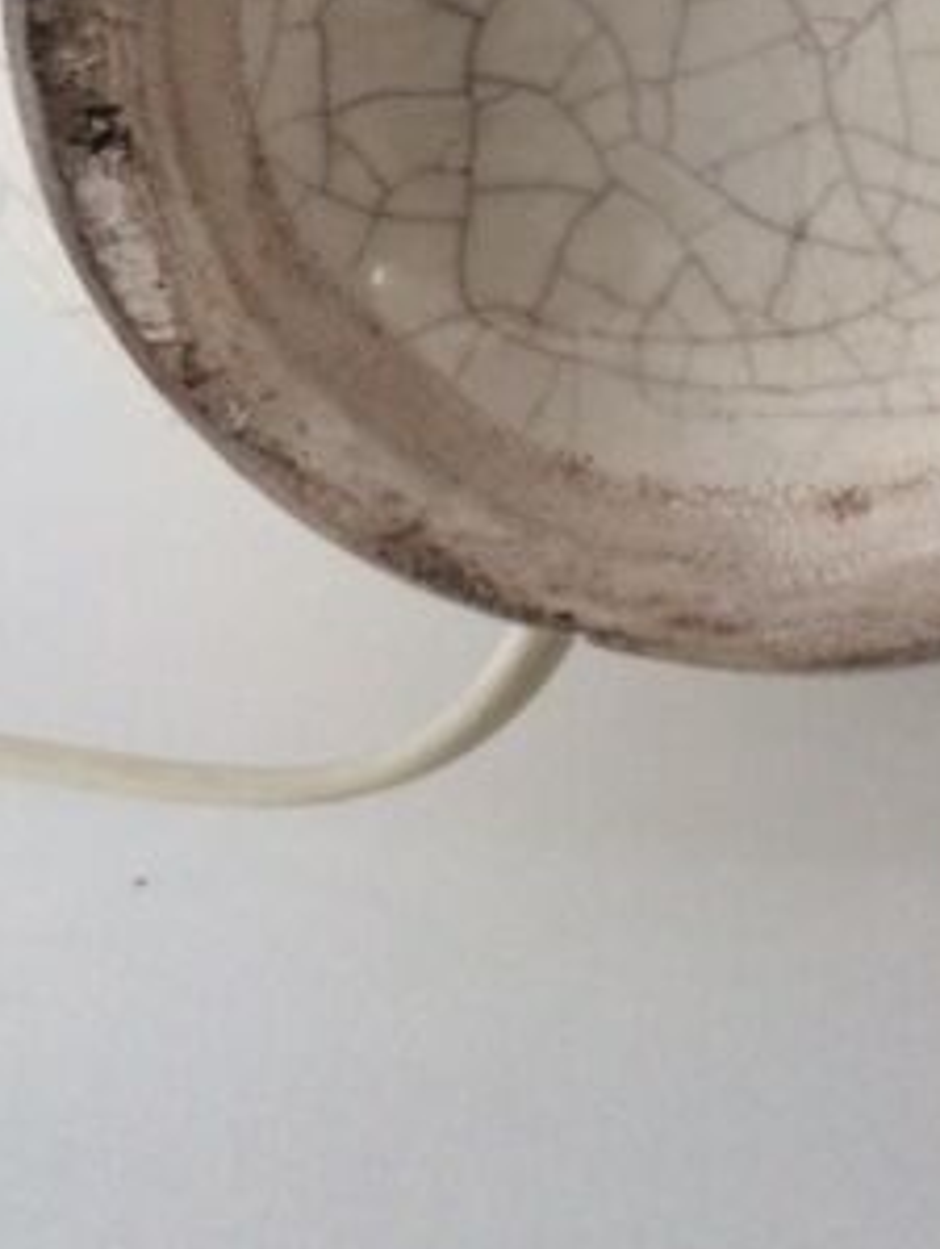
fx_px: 2240
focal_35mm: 62
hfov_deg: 23.2
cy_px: 84
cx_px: 794
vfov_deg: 29.6
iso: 250
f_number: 2.2
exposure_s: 1/33
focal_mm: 4.15
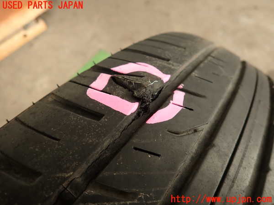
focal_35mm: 25
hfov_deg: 69.4
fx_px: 198
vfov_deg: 54.9
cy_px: 102
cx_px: 137
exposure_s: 1/80
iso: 100
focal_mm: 4.5
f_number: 2
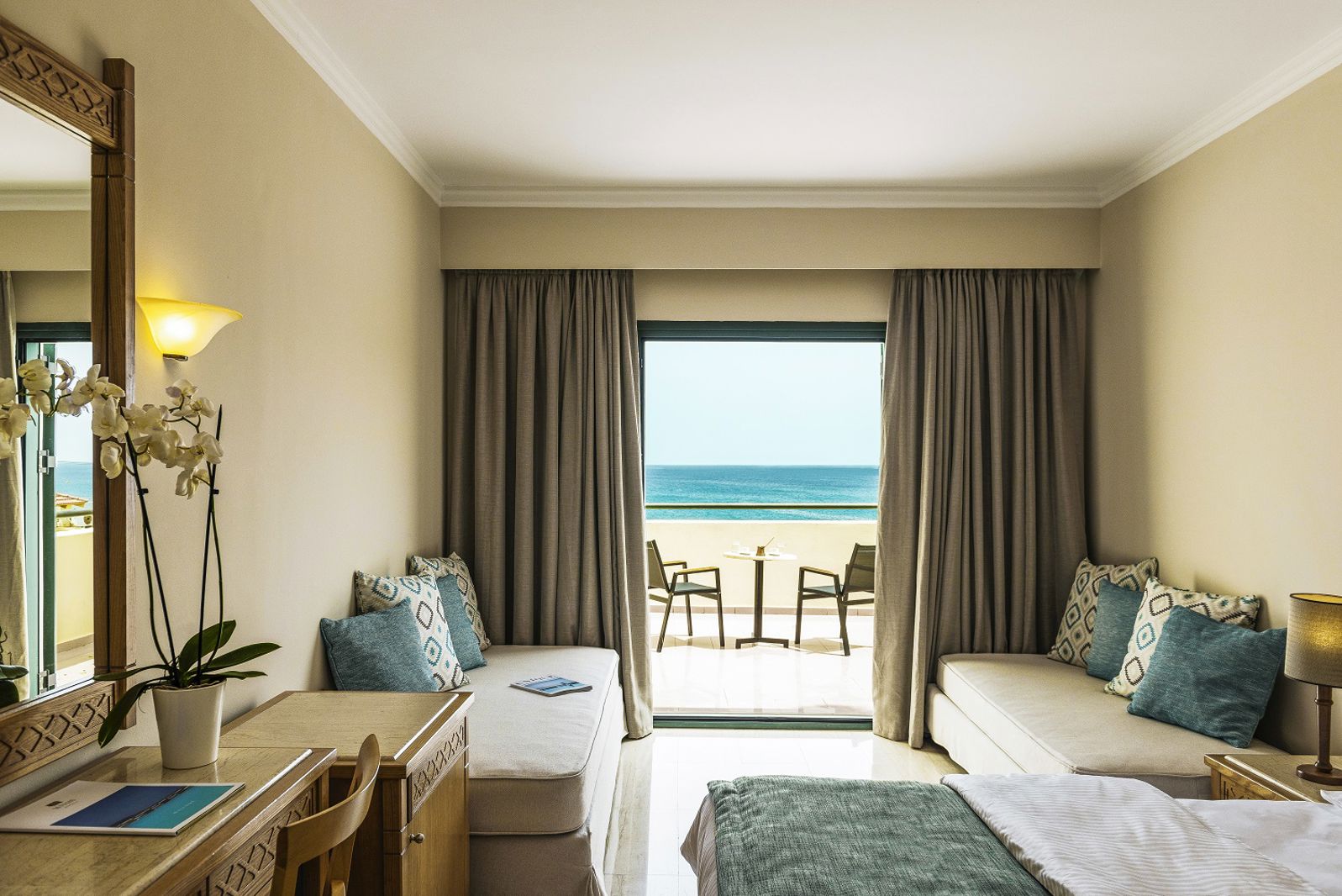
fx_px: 895
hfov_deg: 73.7
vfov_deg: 53.2
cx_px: 671
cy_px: 448
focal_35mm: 24
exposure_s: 1/160
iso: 125
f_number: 6.3
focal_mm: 24
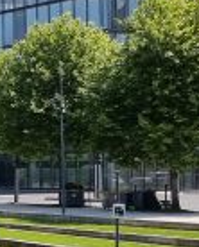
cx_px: -368
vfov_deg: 15.1
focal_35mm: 127
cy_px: 141
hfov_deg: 9.8
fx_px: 932
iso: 50
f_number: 1.8
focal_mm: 6.7
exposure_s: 1/780
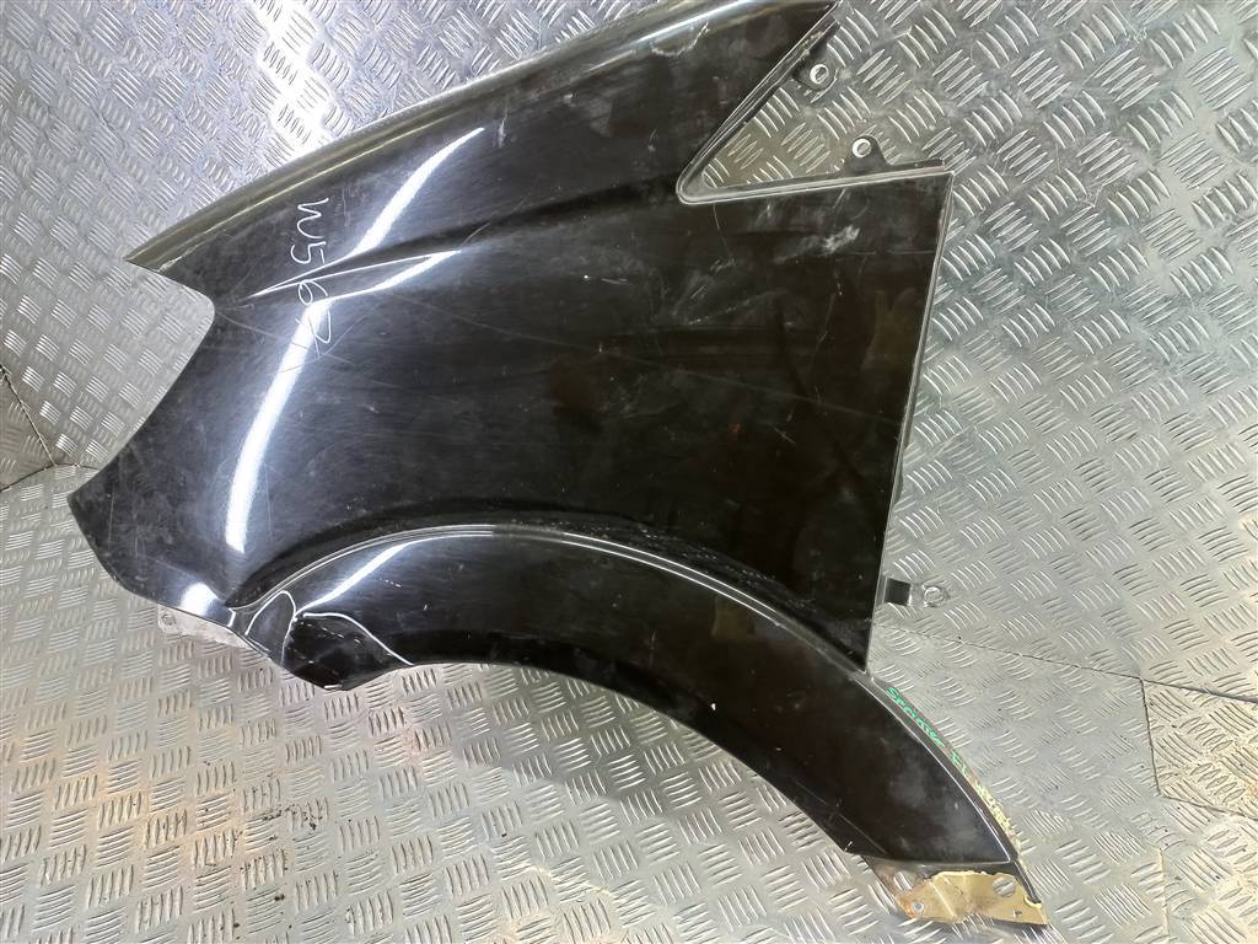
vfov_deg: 54.9
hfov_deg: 69.4
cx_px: 629
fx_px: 909
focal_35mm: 25
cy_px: 472
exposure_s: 1/50
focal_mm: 4.6
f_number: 1.8
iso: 160
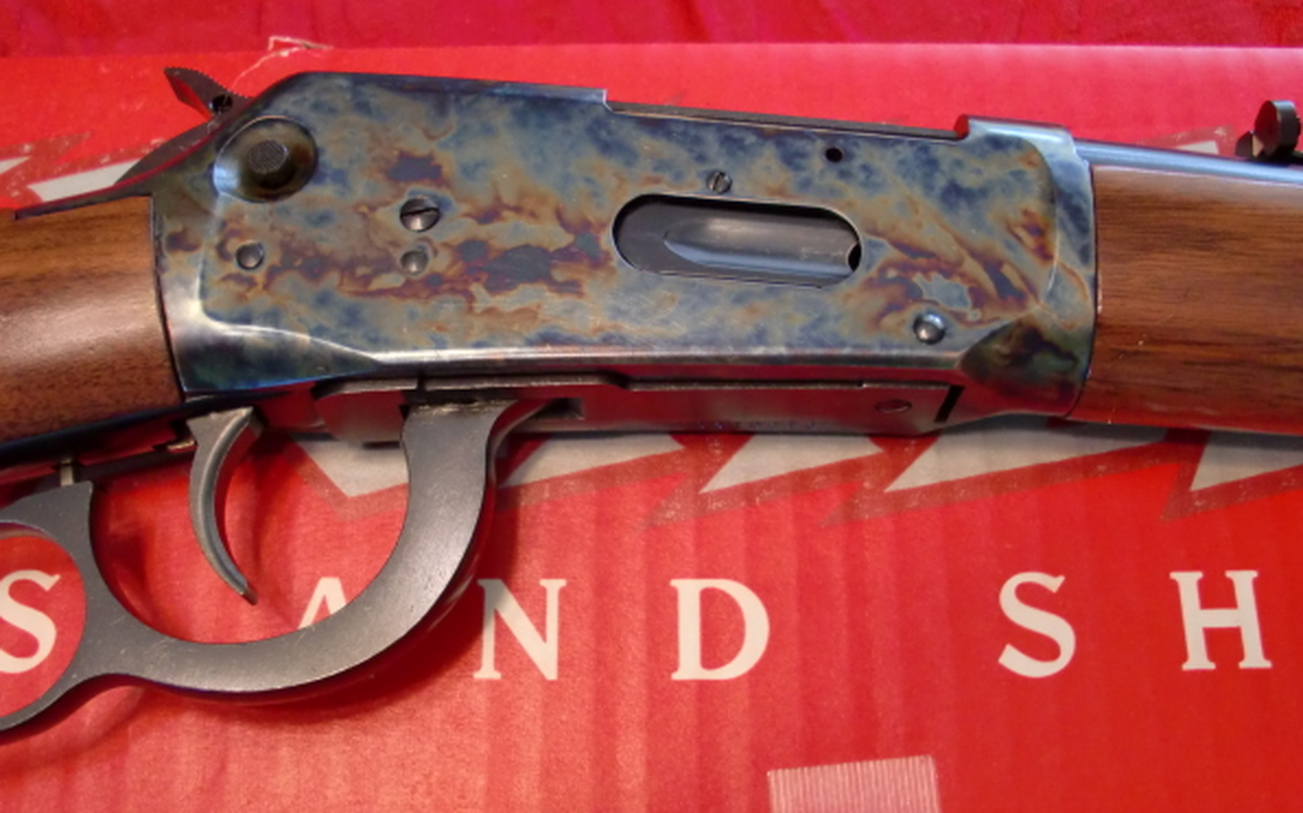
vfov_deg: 31.2
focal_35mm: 41
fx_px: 1455
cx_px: 647
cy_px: 376
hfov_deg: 48.2
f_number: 2.8
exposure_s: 1/60
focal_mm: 6.3
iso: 400
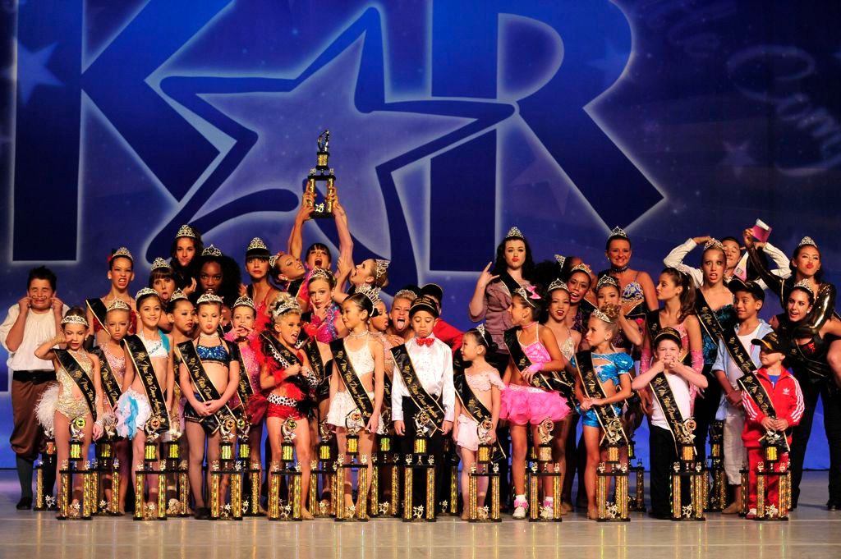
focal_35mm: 70
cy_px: 280
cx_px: 420
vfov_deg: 19.4
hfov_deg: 28.9
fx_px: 1634
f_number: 2.8
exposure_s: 1/1000
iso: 3200
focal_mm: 70
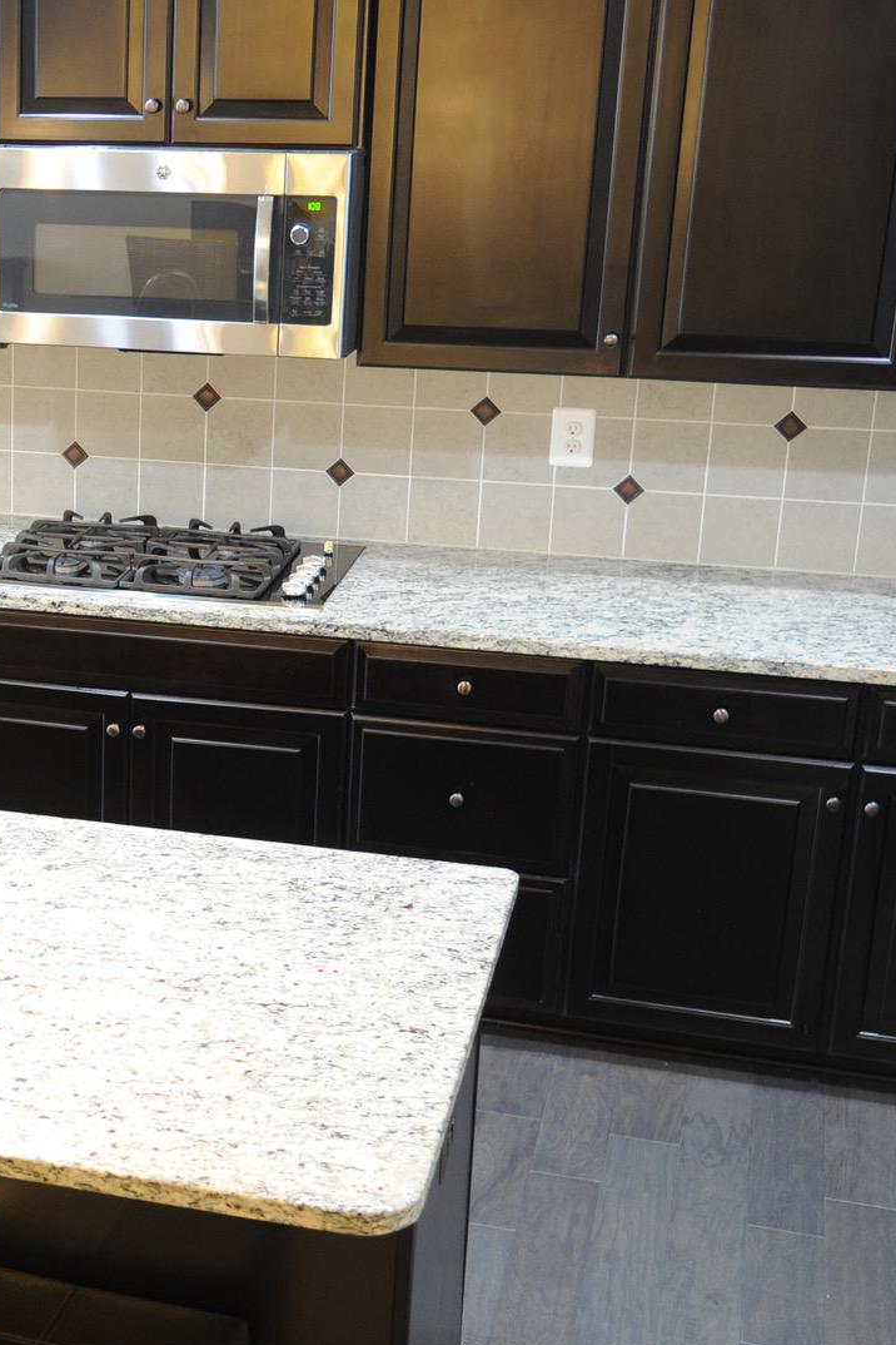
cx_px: -155
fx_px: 2277
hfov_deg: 20.9
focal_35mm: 61
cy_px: 730
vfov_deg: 32.9
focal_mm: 32
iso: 1250
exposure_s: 1/20
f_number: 4
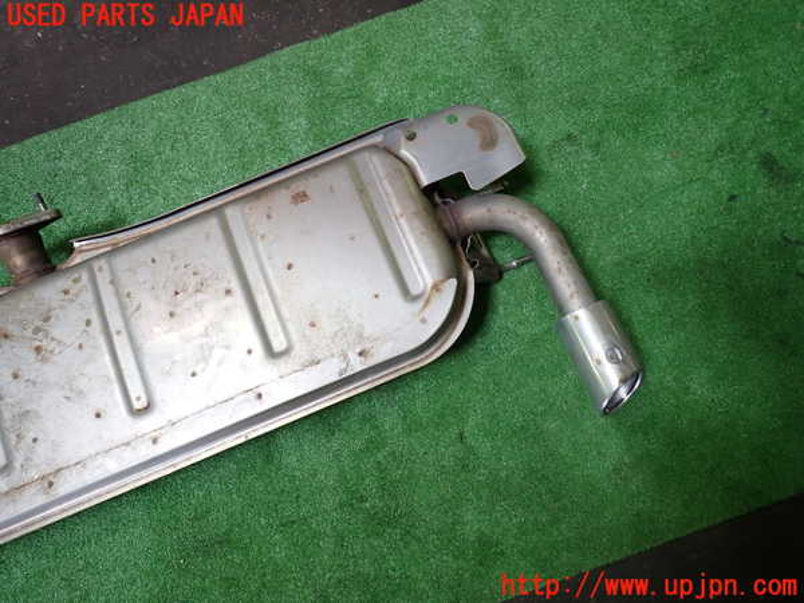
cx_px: 402
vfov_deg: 54.9
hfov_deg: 69.4
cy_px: 302
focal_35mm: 25
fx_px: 581
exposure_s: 1/60
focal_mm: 4.5
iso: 125
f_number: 2
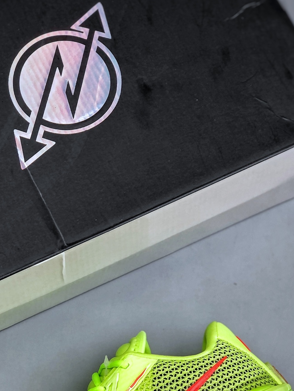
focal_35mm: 94
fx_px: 1064
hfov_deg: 15.7
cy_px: 275
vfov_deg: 20.8
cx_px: 89
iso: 20
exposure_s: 1/50
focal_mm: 6.6
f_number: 2.8
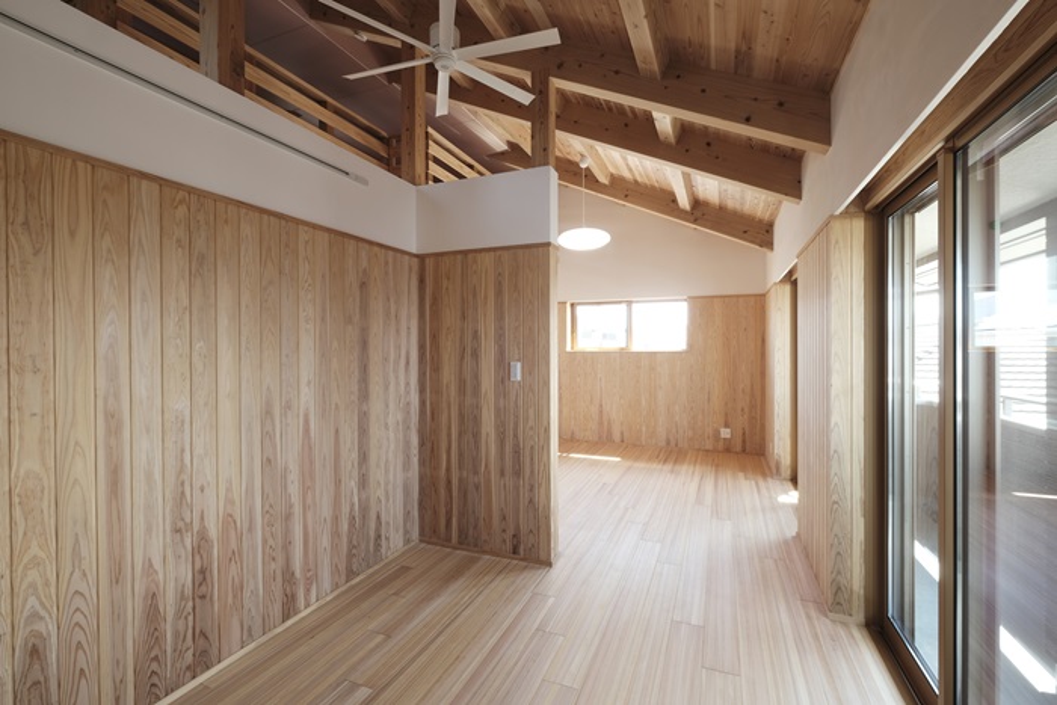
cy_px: 352
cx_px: 528
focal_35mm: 15
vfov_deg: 77.4
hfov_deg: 100.4
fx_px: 440
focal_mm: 10
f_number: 6.4
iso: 160
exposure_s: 1/8
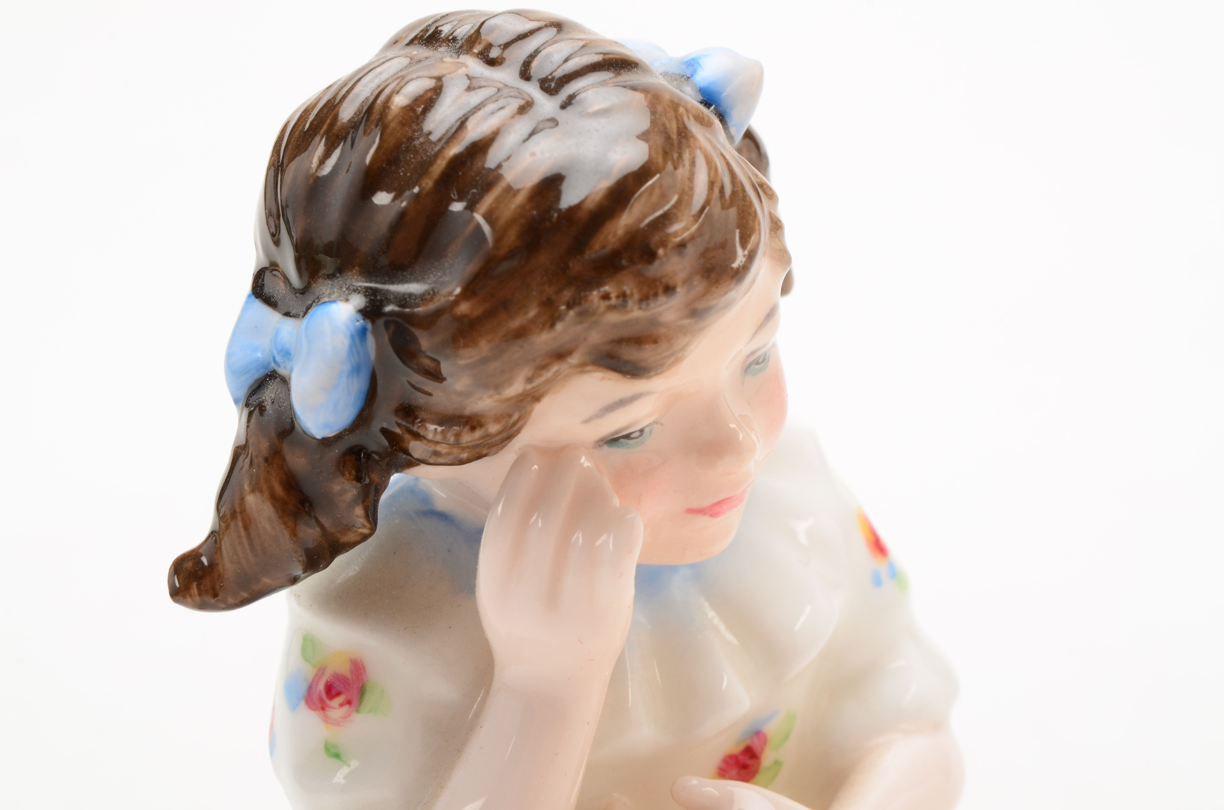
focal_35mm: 82
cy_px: 405
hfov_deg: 24.7
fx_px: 2799
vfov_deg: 16.5
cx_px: 612
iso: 100
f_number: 20
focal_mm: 55
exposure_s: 1/160
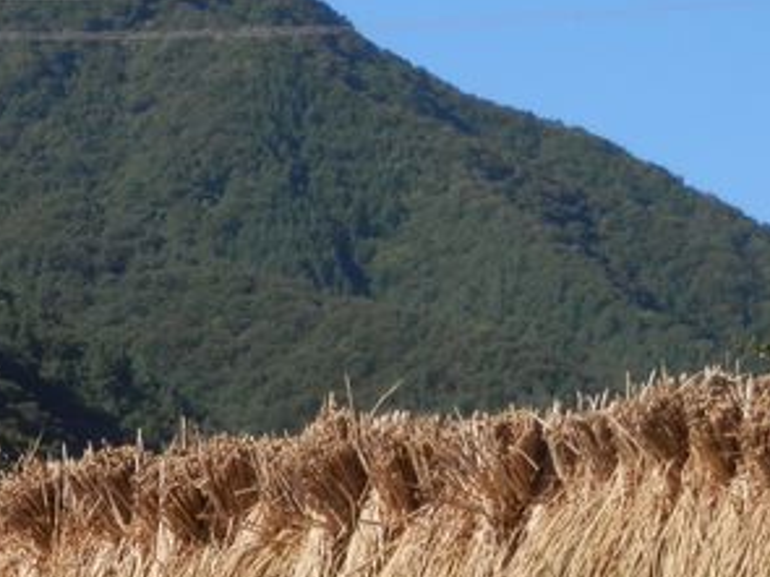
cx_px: 42
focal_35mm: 198
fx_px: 4403
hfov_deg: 9.9
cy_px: 334
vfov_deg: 7.5
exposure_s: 1/400
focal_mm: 13.1
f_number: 4.5
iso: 80
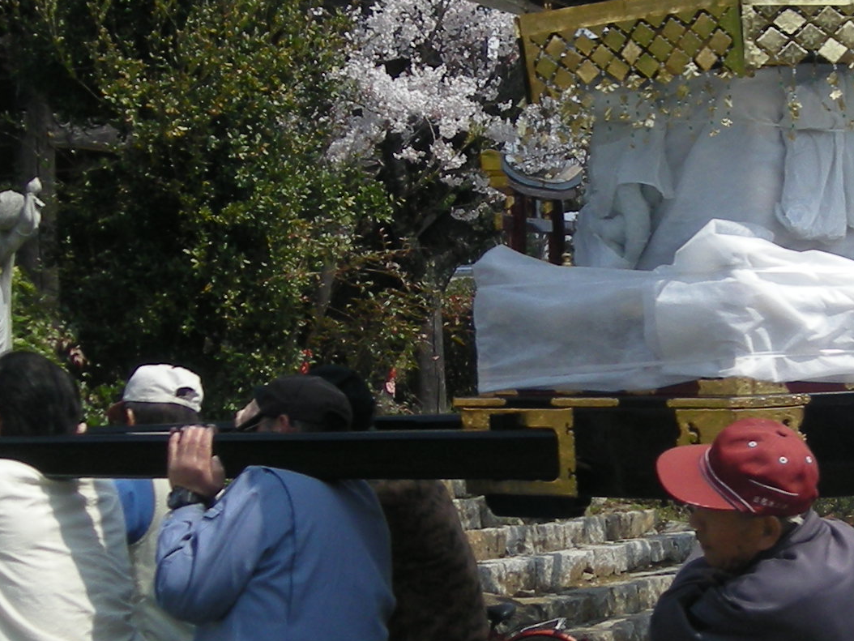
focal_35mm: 102
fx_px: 2517
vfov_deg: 14.5
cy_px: 301
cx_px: 733
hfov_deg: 19.0
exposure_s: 1/300
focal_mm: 5.7
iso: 50
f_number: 5.7
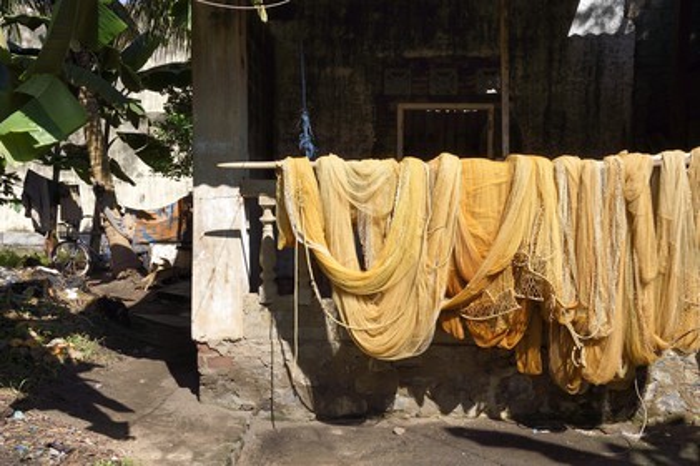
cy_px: 233
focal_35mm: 38
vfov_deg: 35.0
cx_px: 350
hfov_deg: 50.7
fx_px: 738
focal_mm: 38
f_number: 14
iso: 200
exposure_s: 1/125
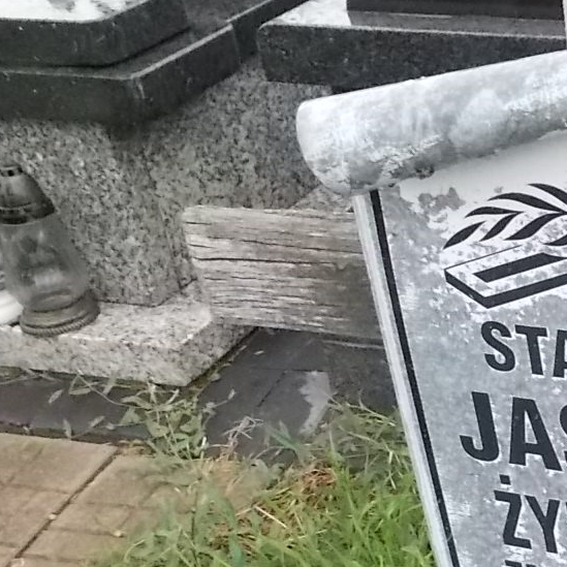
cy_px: 395
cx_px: 697
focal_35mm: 67
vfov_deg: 25.5
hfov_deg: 23.3
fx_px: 1242
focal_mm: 4.6
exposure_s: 1/100
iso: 400
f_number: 8
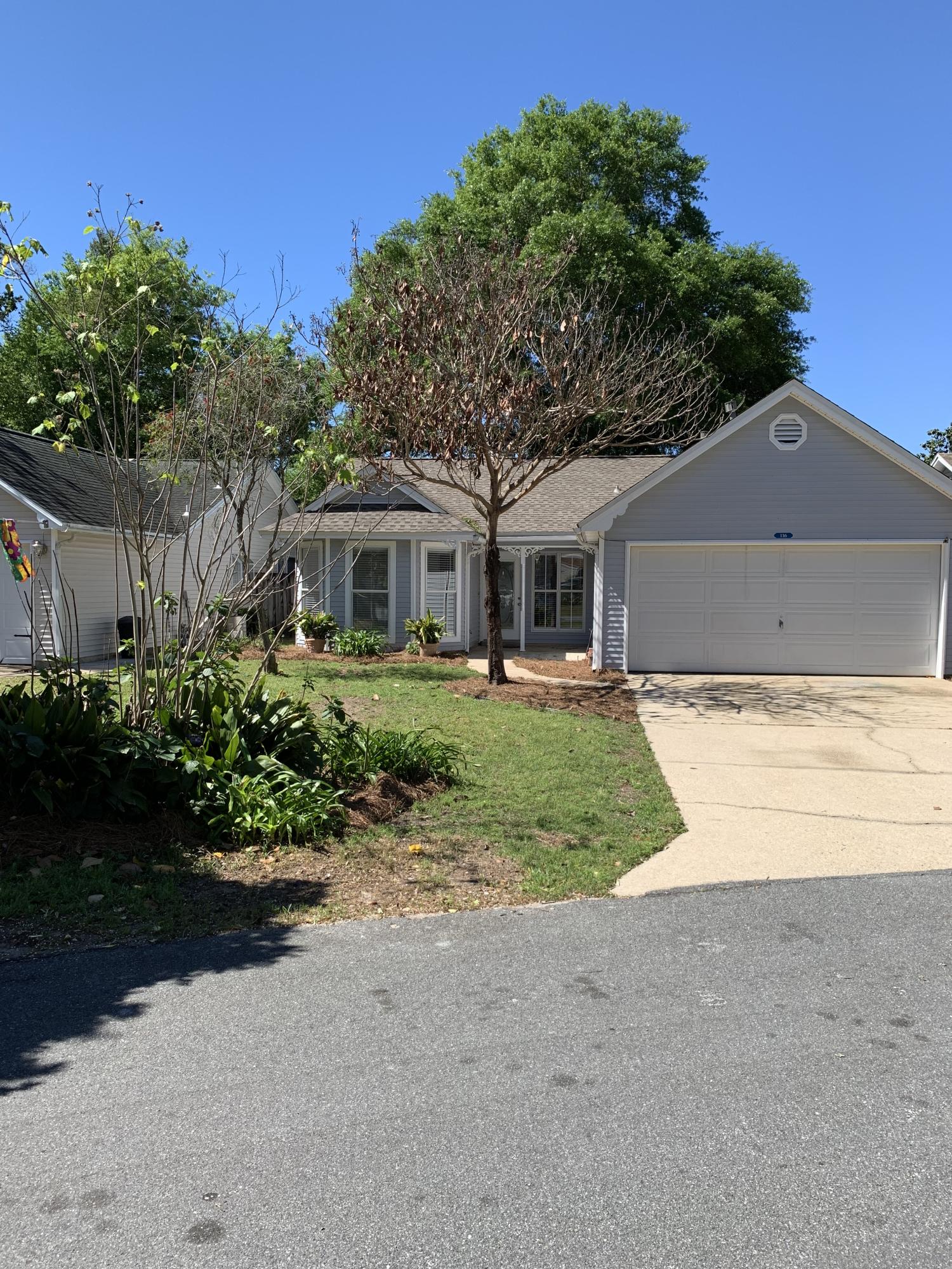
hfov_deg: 53.1
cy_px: 634
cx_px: 476
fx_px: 953
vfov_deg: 67.3
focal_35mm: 26
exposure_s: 1/1350
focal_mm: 4.25
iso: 25
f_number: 1.8
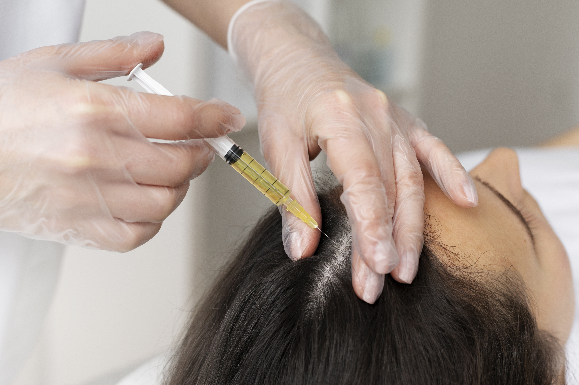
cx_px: 284
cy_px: 188
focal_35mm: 53
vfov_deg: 25.5
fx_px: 852
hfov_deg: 37.5
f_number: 4
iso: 640
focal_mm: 50
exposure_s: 1/400
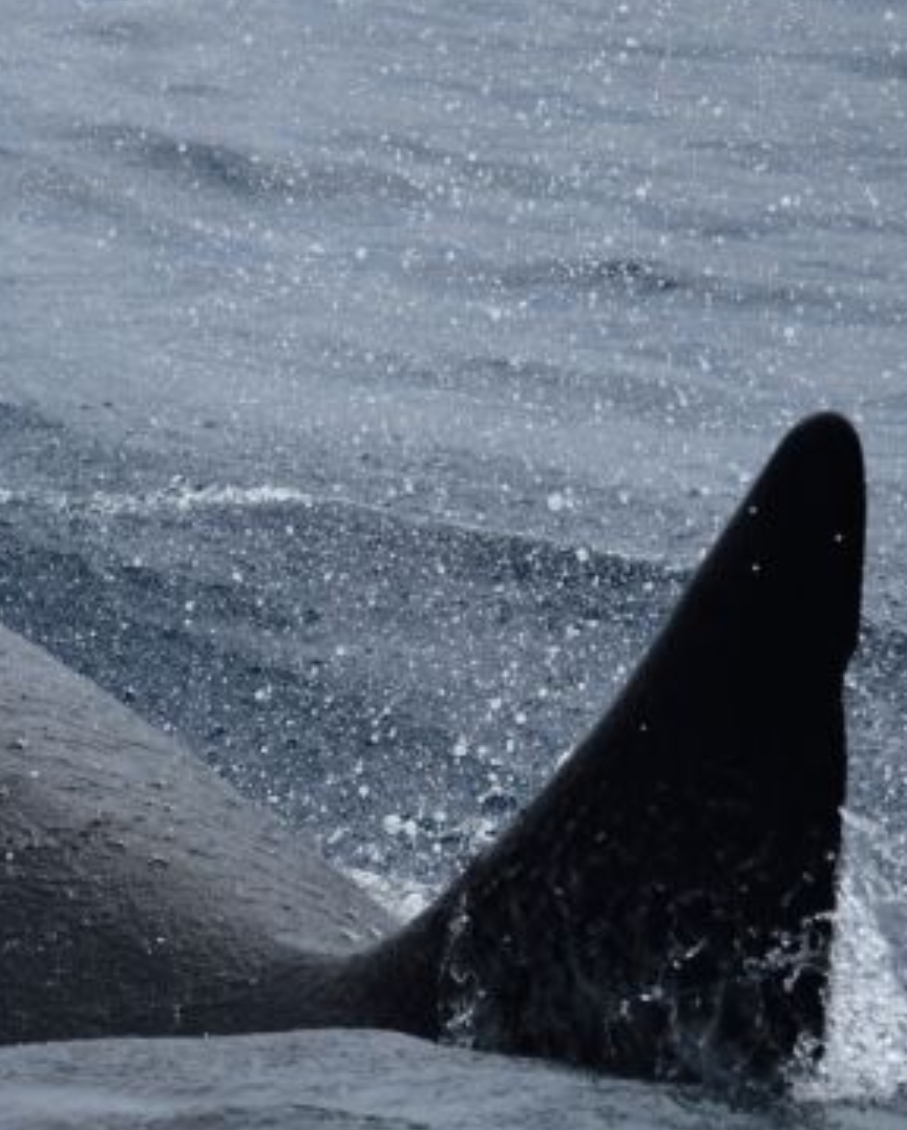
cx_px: -230
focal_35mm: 543
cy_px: 663
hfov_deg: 2.9
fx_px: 18189
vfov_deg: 3.6
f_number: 5.6
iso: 1000
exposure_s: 1/8000
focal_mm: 260
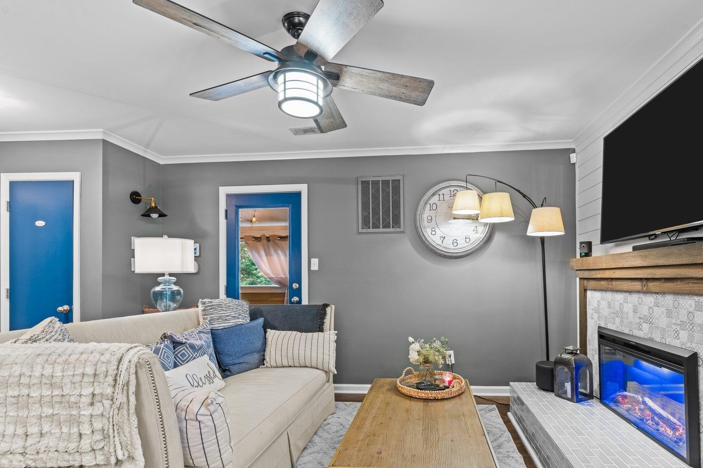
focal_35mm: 18
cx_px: 399
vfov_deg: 66.9
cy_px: 276
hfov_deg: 89.5
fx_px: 351
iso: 400
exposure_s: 1
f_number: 6.3
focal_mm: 15
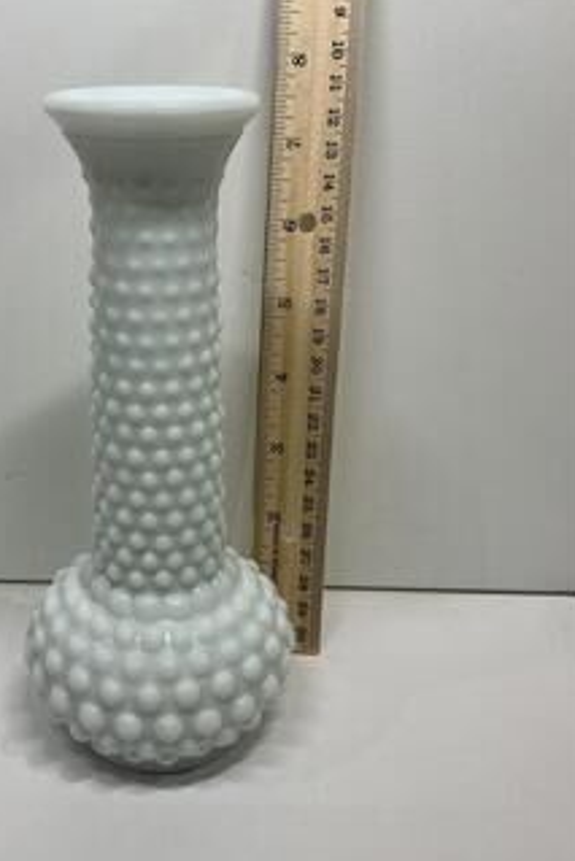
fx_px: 861
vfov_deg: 53.1
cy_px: 453
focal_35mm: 36
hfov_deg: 36.6
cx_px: 197
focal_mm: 3
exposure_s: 1/120
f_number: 1.8
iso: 50
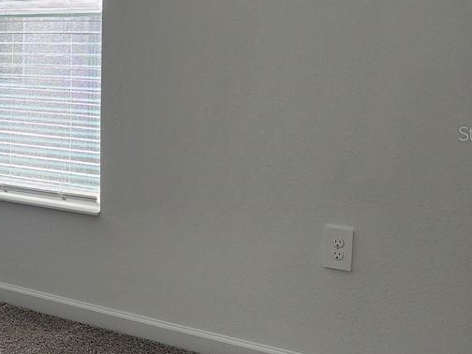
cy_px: 133
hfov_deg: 22.6
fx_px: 995
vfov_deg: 20.1
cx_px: -202
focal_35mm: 73
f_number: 1.8
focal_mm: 6.4
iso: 40
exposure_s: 1/180
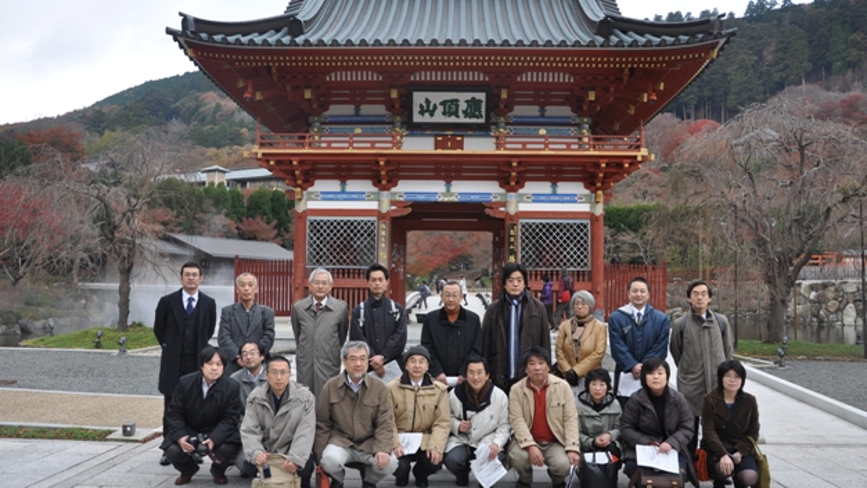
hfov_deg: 66.1
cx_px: 440
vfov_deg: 40.2
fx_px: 667
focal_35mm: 29
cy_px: 238
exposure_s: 1/125
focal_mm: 18
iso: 200
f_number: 5.6
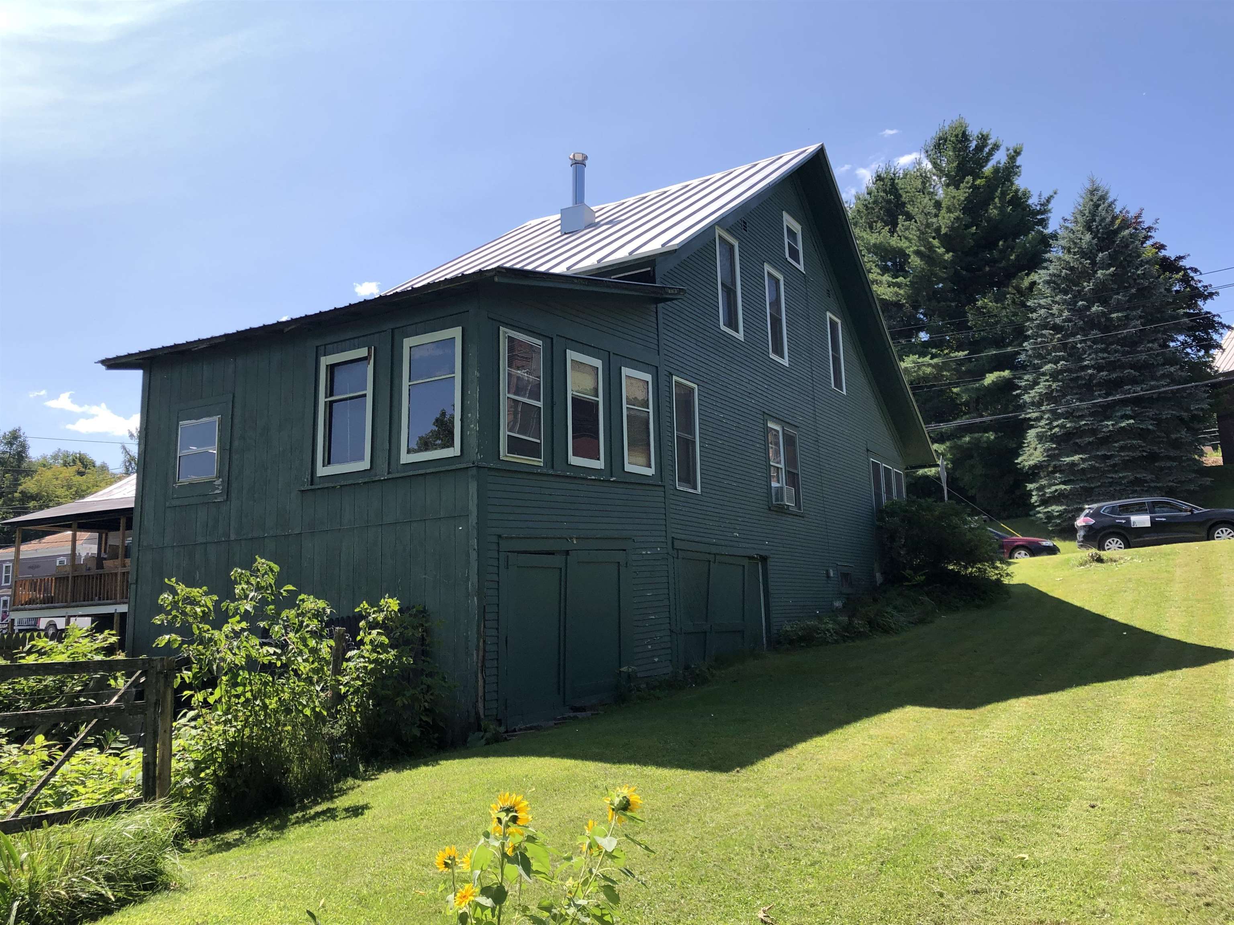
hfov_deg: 63.4
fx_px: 998
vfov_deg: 49.7
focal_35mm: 28
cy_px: 462
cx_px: 617
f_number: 1.8
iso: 20
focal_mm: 4
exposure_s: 1/1389
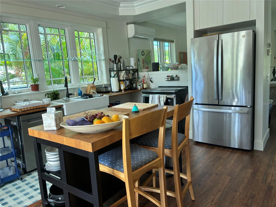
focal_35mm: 26
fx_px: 207
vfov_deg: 53.1
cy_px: 104
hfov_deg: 67.3
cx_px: 138
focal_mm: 4.2
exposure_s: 1/85
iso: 80
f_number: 1.64
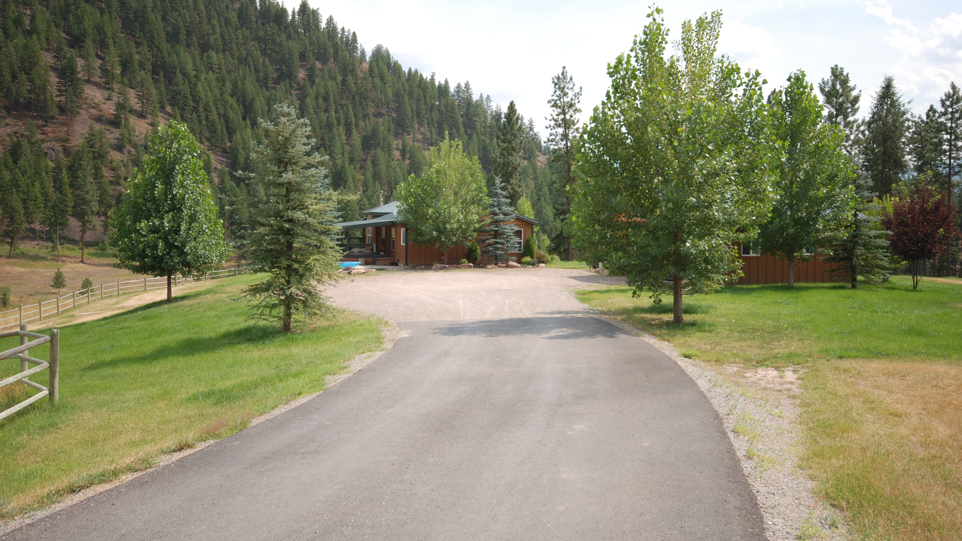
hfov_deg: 61.0
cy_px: 231
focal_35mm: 32
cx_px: 481
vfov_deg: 36.6
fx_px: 816
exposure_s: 1/200
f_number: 6.3
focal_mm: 20
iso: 100
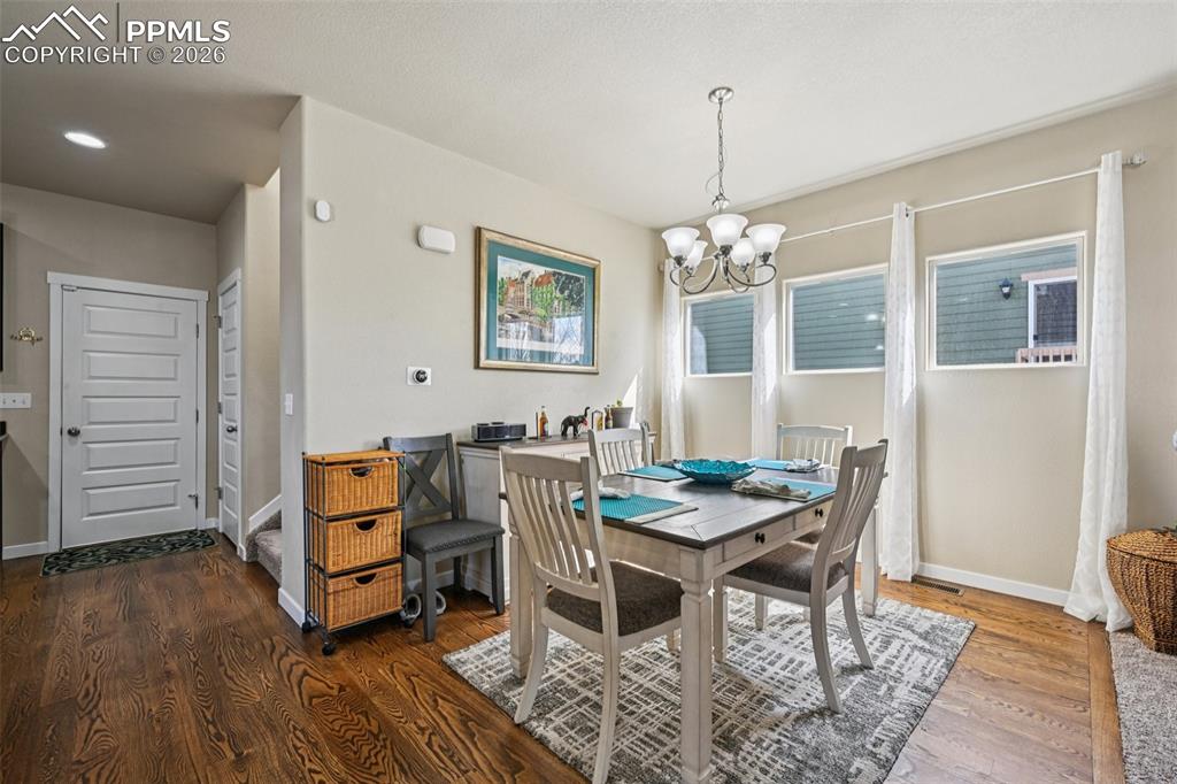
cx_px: 588
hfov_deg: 100.4
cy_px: 392
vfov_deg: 77.3
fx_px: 490
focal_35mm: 15
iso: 180
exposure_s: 1/15
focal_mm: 15
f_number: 11
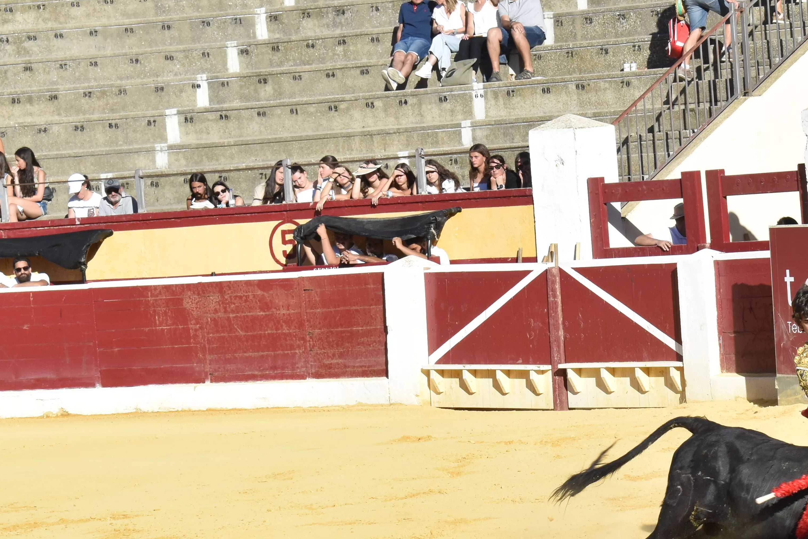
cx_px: 755
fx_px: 3680
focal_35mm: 164
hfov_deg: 12.4
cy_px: 410
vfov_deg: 8.4
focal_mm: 55
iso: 400
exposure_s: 1/500
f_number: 11
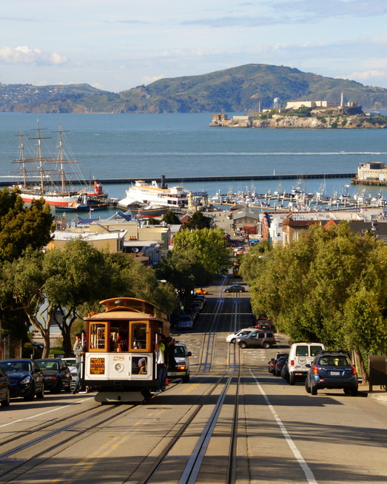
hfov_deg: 17.9
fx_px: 1232
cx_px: 191
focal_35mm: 86
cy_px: 196
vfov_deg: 22.2
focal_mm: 50
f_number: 25
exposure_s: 1/80
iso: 320
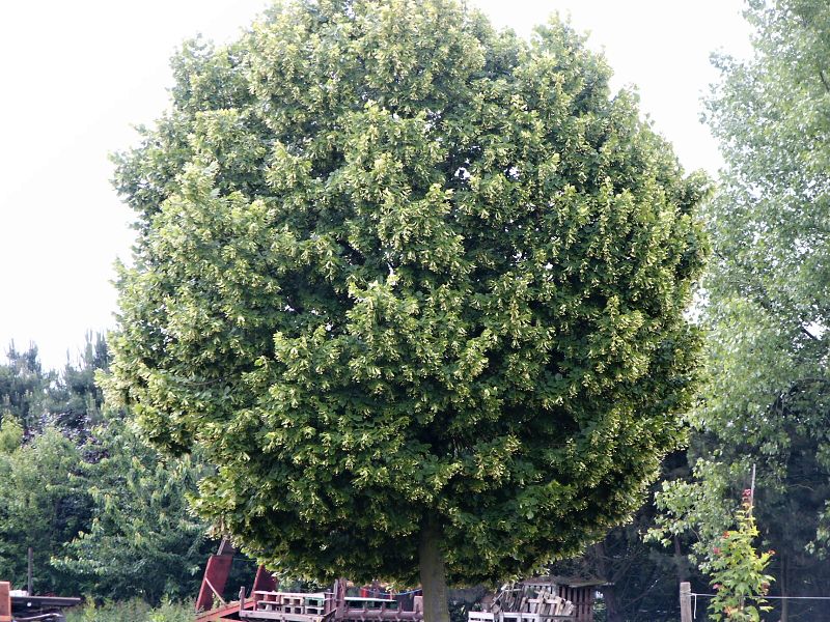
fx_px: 3333
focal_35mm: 139
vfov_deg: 10.7
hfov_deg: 14.2
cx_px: 415
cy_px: 311
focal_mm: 28.23
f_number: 3.6
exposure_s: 1/125
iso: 64
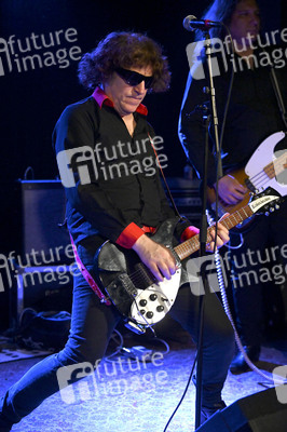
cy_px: 216
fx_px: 838
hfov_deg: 19.4
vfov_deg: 28.9
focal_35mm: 70
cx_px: 144
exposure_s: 1/250
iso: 6400
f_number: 2.8
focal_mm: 70
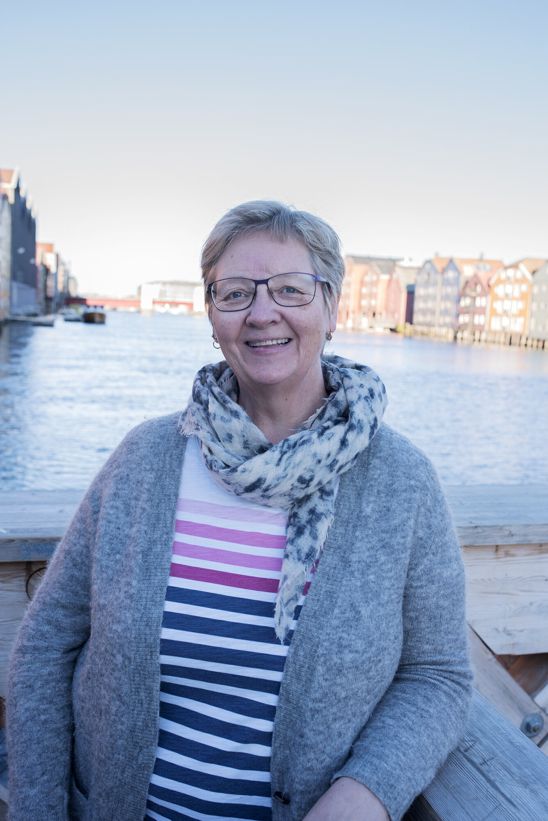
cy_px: 410
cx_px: 274
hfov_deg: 37.9
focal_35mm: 35
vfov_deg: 54.4
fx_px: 798
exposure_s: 1/320
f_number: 5.6
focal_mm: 35
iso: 400
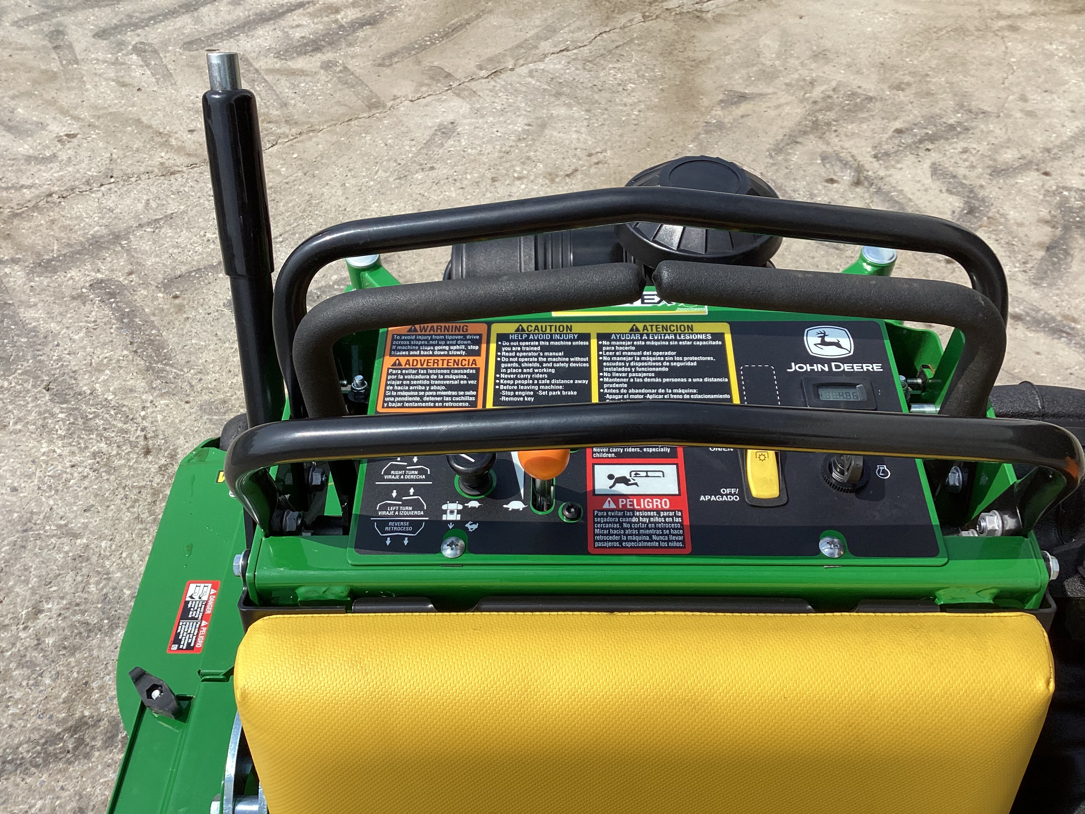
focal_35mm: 31
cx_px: 542
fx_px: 972
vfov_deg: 45.4
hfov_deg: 58.4
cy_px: 407
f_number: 2.4
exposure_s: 1/1664
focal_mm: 3.3
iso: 25
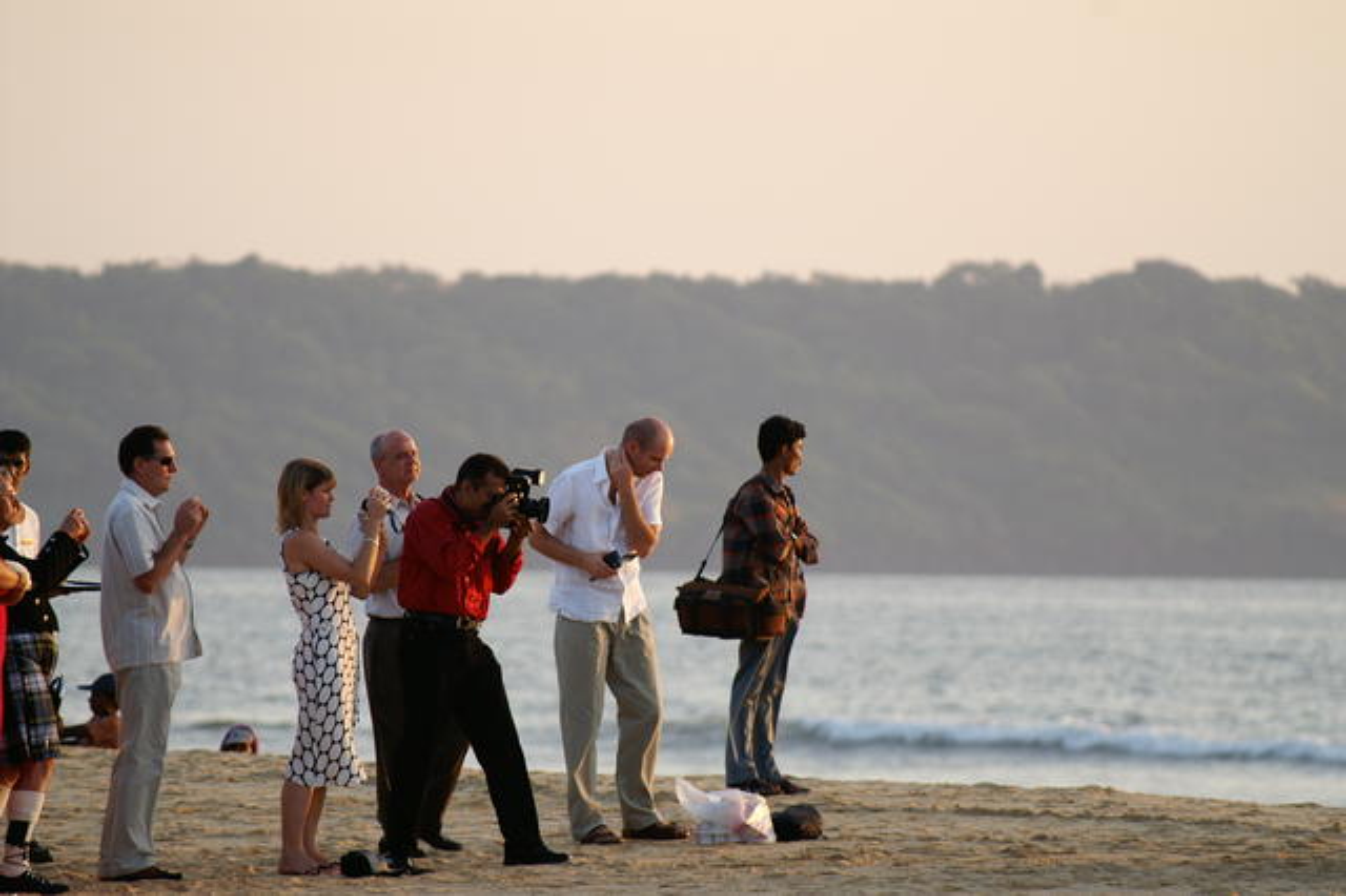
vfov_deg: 3.1
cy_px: 448
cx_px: 673
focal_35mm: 450
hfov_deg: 4.6
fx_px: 16816
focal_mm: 300
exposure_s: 1/200
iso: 200
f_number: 6.3
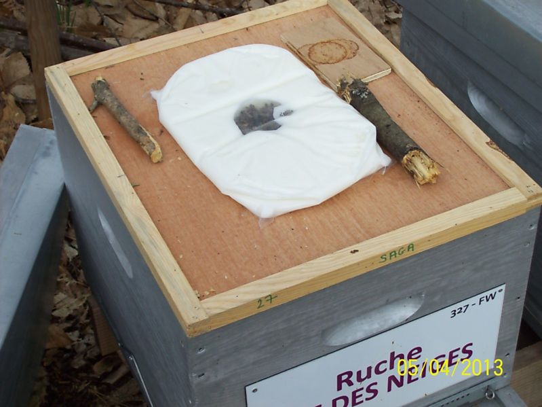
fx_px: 1096
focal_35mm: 70
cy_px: 204
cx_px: 271
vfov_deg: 21.0
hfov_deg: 27.8
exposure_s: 1/211
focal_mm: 11.6
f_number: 3.8
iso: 80
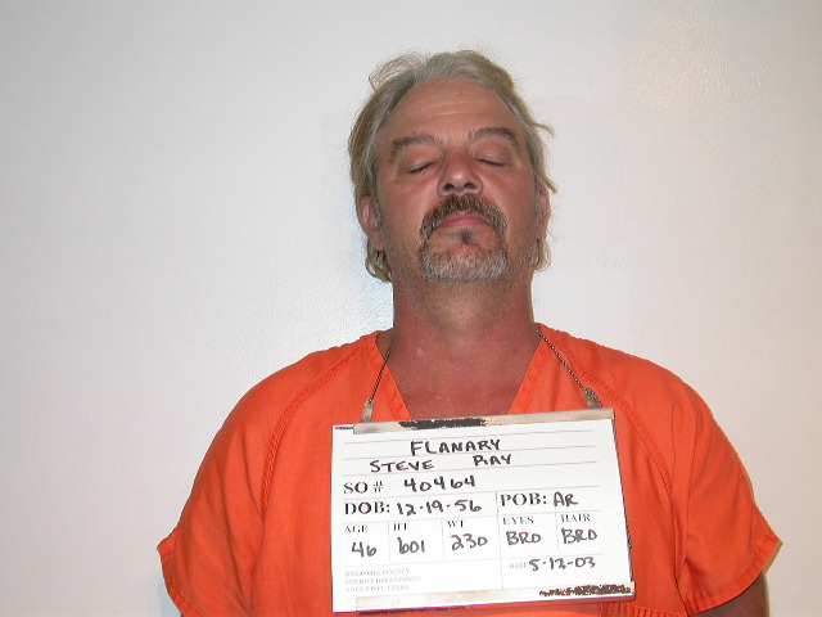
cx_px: 411
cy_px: 308
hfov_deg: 32.2
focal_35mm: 60
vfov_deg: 24.4
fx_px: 1425
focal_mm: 12.4
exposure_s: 1/60.3
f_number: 3.1
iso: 100
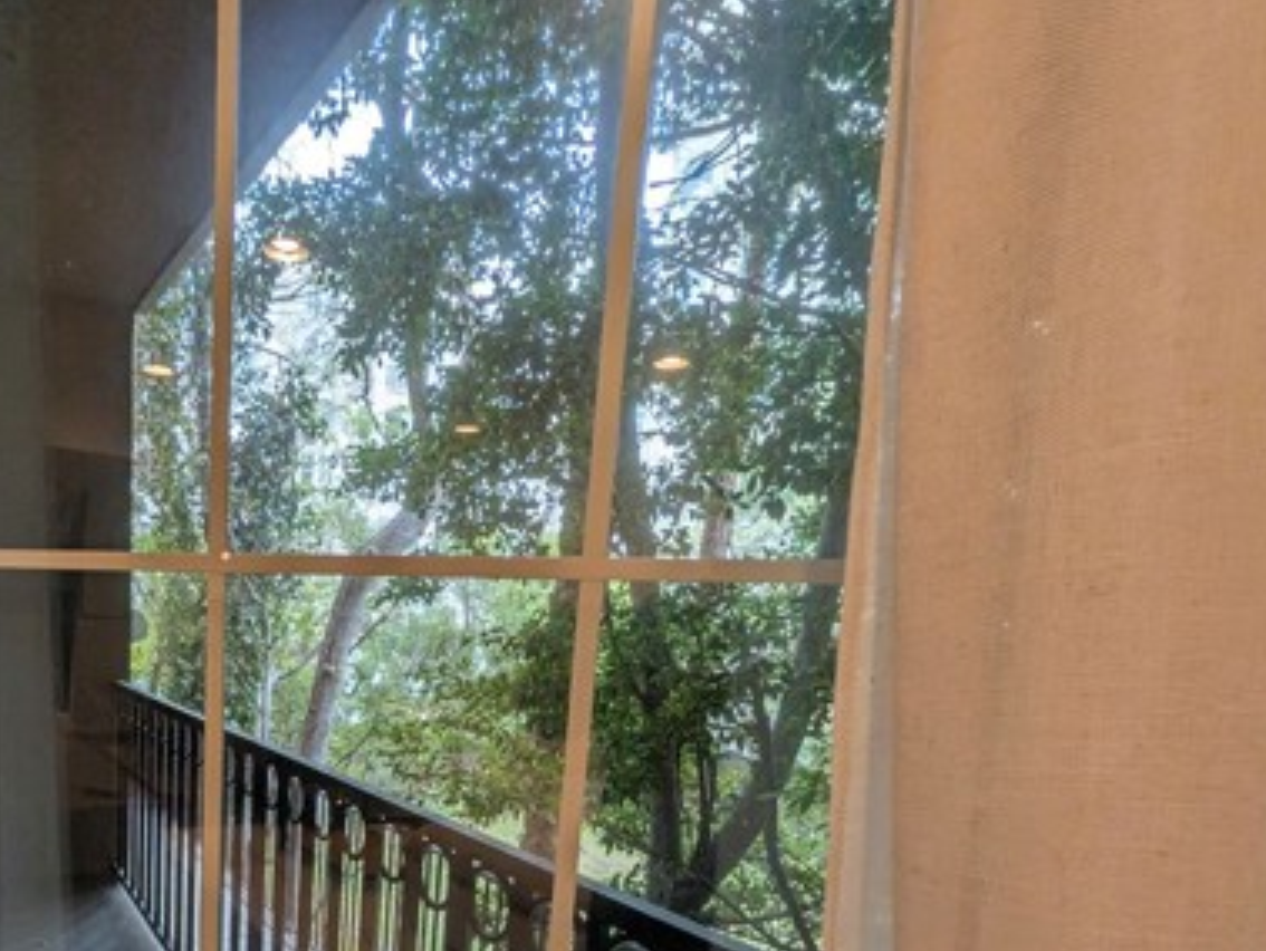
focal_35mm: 22
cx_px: 311
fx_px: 805
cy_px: 743
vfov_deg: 57.2
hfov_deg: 71.0
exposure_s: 1/120
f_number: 2.2
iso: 103
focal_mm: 1.54
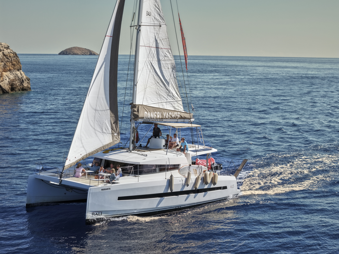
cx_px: 170
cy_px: 127
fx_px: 695
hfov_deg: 27.4
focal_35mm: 71
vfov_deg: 20.7
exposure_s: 1/240
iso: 160
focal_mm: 19.35
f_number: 2.8
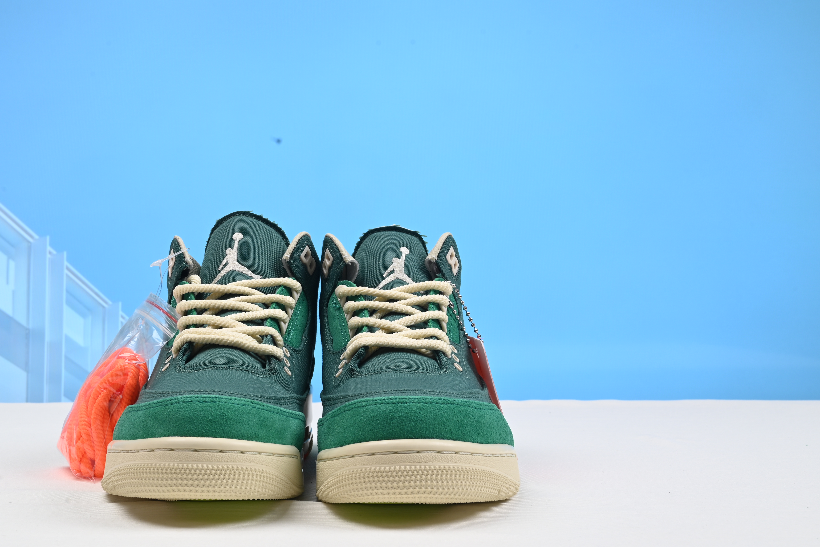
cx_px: 341
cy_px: 205
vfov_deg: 26.4
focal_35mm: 51
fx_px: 1162
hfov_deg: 38.8
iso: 100
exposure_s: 1/2.5
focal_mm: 40
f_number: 16
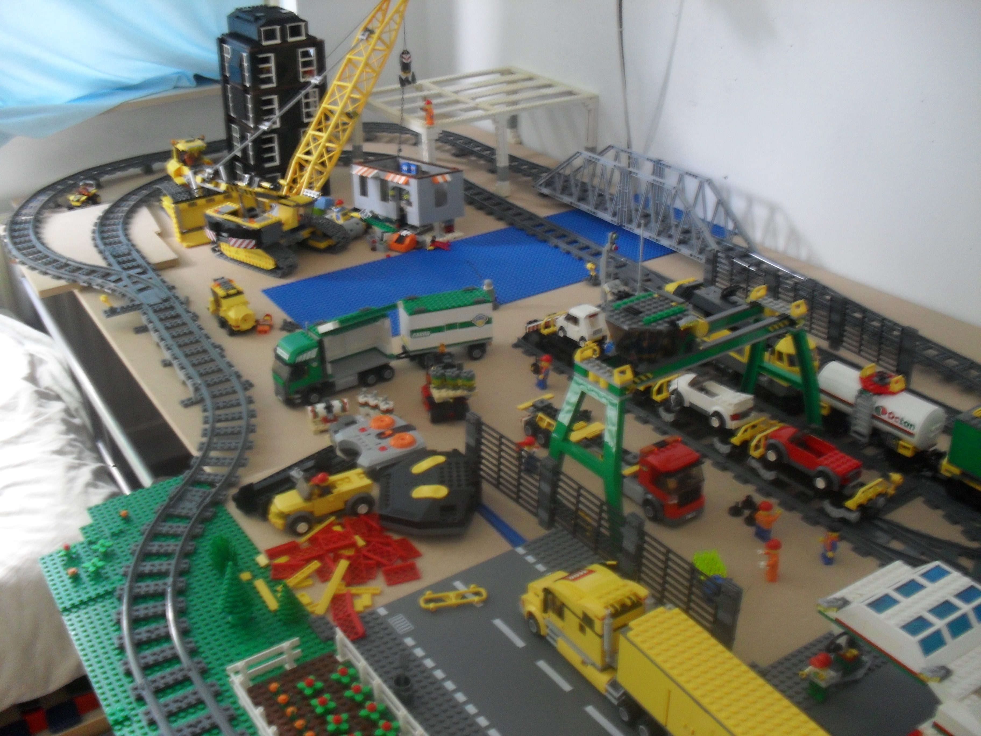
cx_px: 490
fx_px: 992
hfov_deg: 52.6
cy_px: 368
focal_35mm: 35
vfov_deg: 40.7
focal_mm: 6.3
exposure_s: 1/6
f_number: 3.2
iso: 200
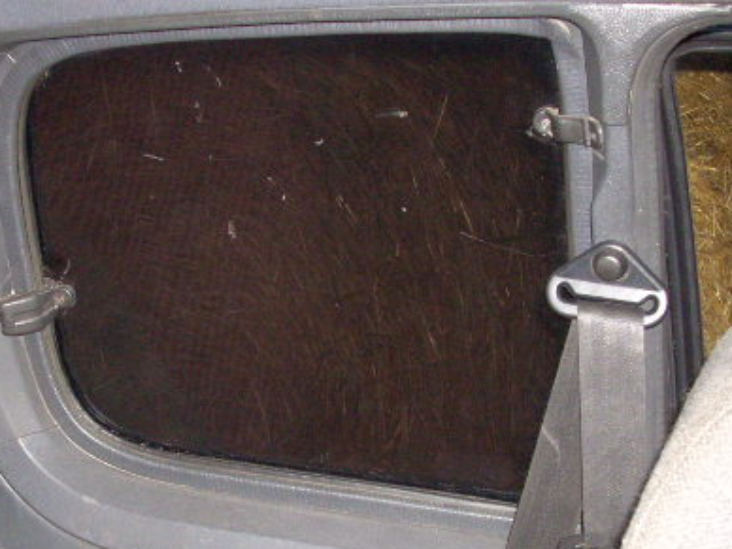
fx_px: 1290
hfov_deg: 31.4
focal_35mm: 61
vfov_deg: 23.8
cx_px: 230
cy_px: 408
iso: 400
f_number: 2.8
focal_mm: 6.2
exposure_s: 1/60
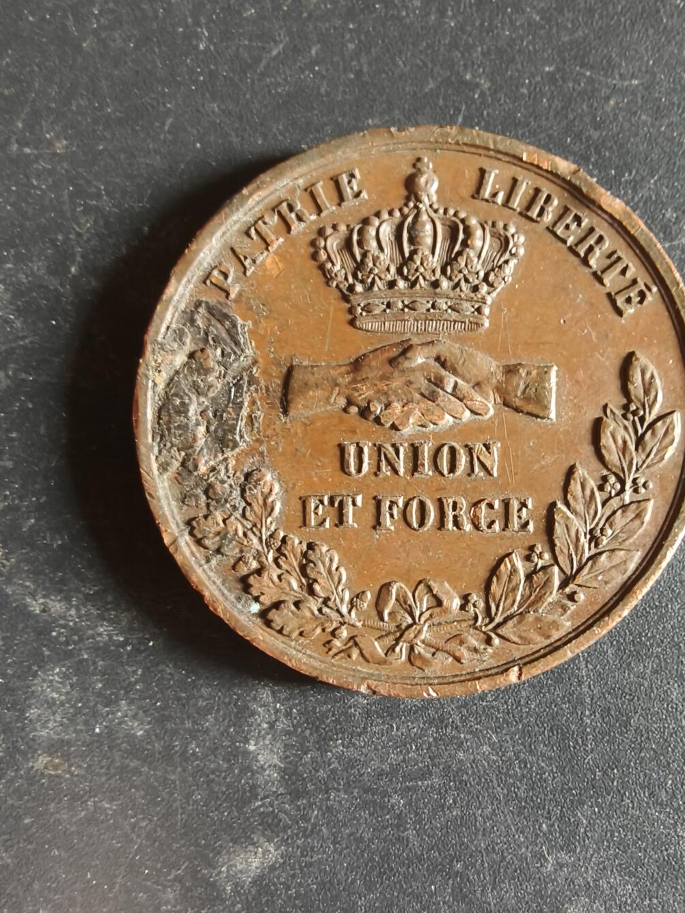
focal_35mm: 31
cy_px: 480
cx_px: 417
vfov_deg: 58.3
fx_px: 818
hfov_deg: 45.2
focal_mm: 2.32
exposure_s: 1/33.3
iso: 1600
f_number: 2
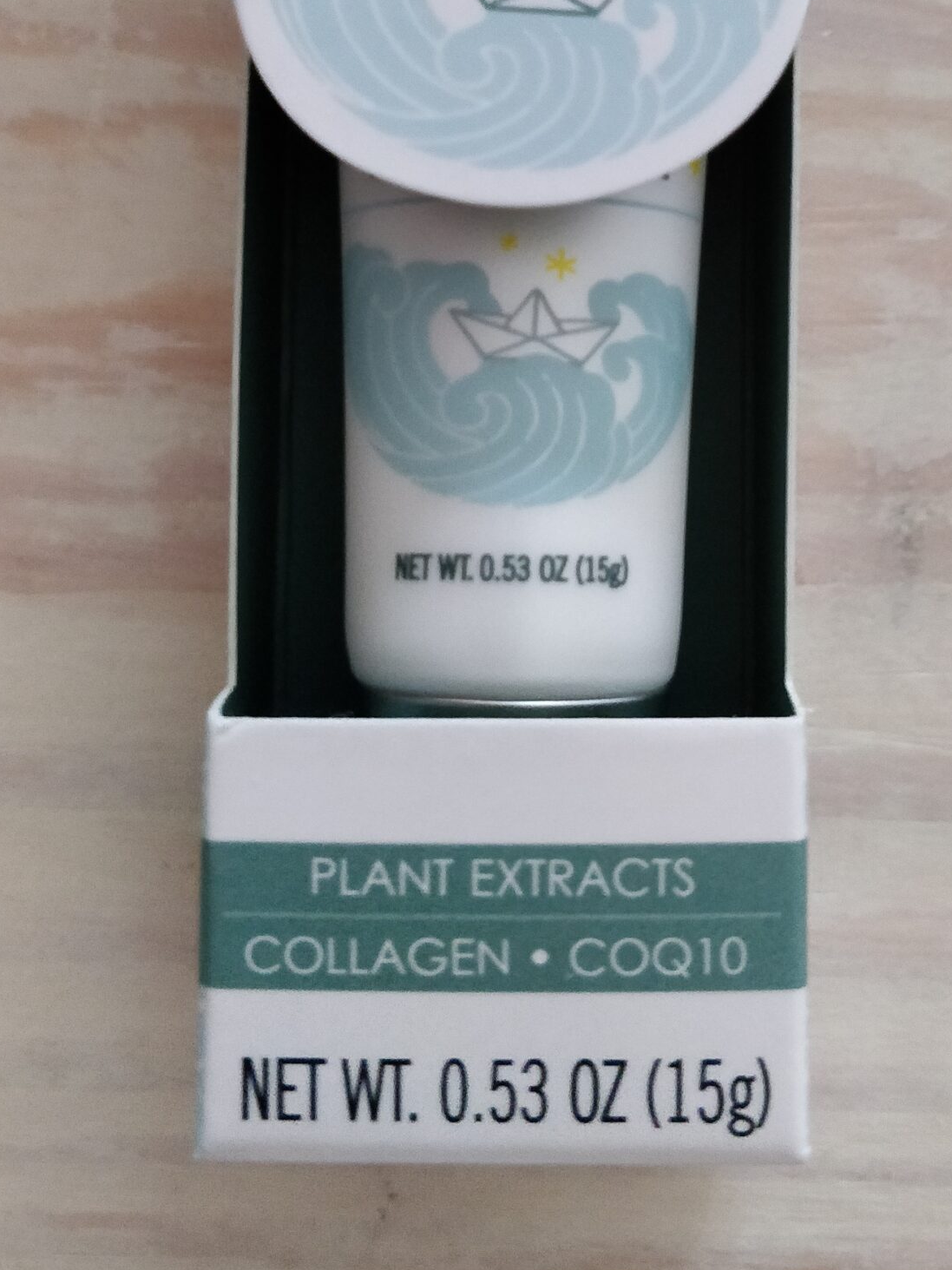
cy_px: 236
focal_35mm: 42
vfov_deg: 42.6
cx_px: 548
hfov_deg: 34.3
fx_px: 1540
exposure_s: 1/17
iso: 2000
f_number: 1.7
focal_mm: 4.1
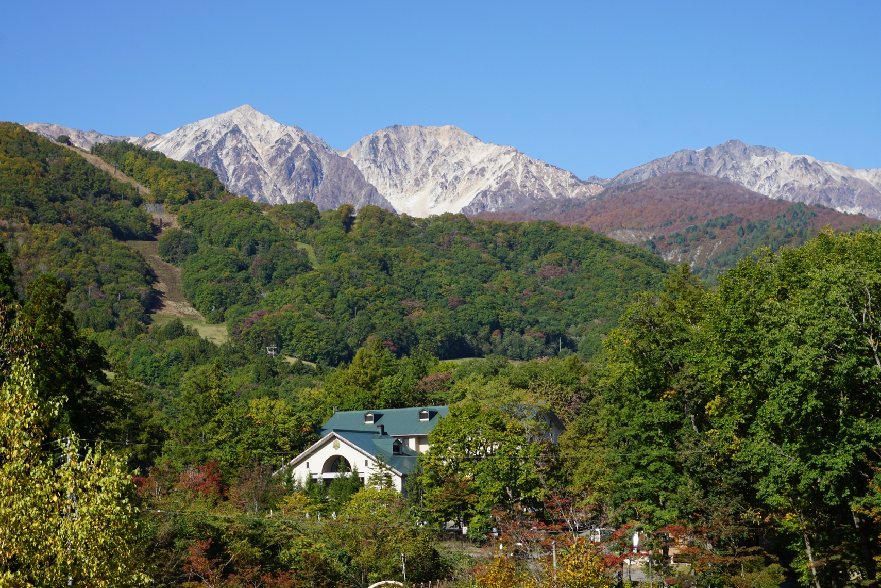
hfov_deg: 33.4
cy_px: 285
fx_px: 1468
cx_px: 434
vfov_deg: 22.6
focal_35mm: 60
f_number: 11
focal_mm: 38
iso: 100
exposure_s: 1/125
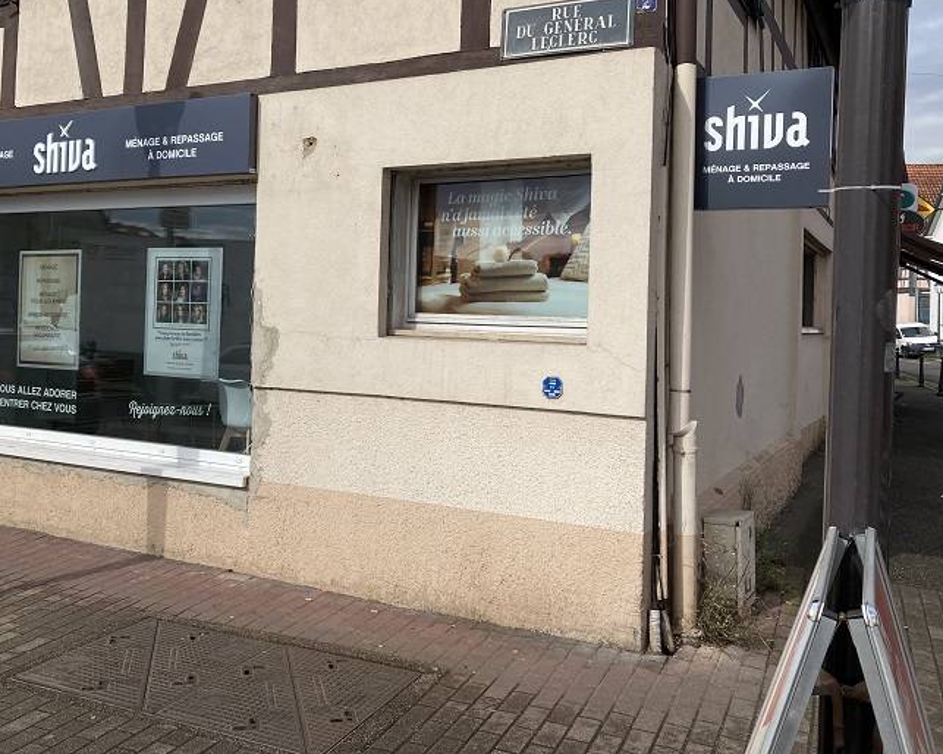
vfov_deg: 43.2
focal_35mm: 34
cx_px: 399
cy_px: 315
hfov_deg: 52.6
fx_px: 949
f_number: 1.8
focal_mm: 3.99
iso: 25
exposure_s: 1/3690
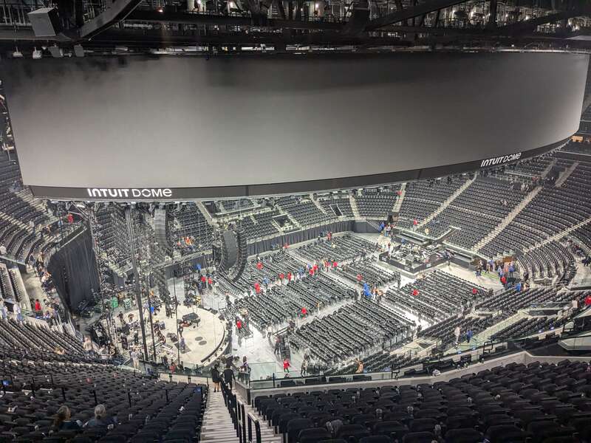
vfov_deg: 51.4
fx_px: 461
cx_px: 296
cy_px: 222
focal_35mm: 27
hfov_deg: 65.3
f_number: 1.73
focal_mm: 4.38
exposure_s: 1/120
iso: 144
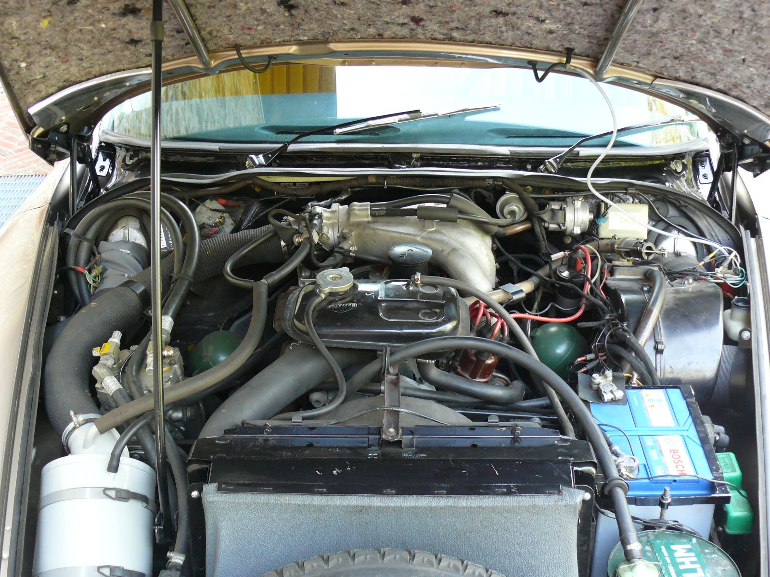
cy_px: 288
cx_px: 385
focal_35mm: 47
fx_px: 1045
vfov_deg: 30.9
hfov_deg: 40.4
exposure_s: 1/25
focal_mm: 8.9
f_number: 2.8
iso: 200
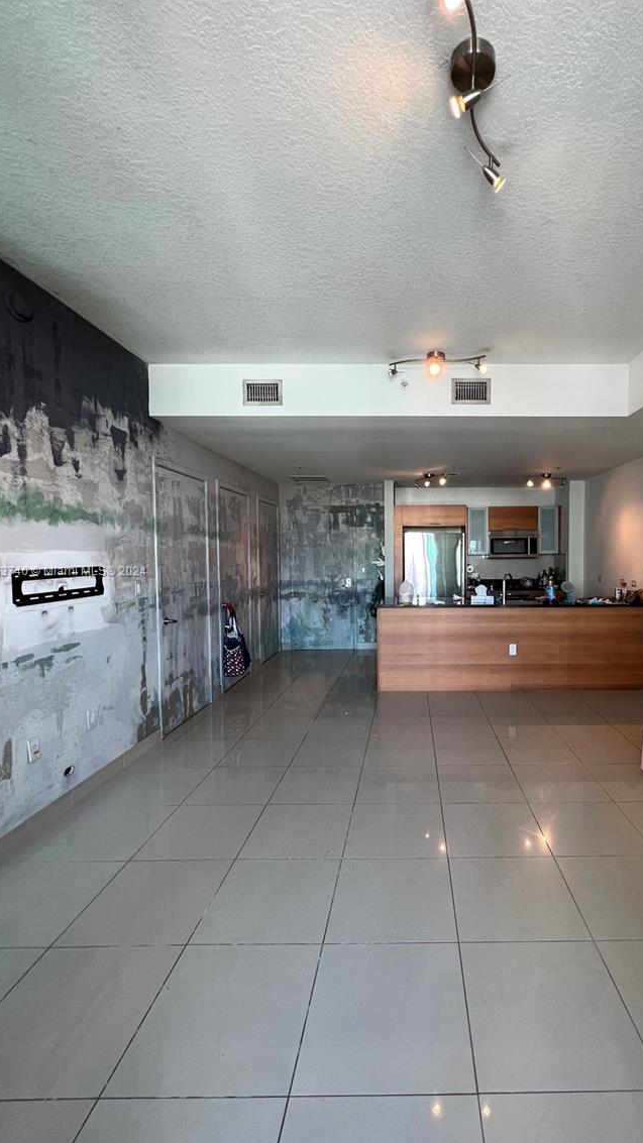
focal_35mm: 15
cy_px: 572
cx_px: 416
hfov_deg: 69.0
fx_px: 455
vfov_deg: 103.0
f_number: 1.8
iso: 160
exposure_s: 1/120
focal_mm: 1.57
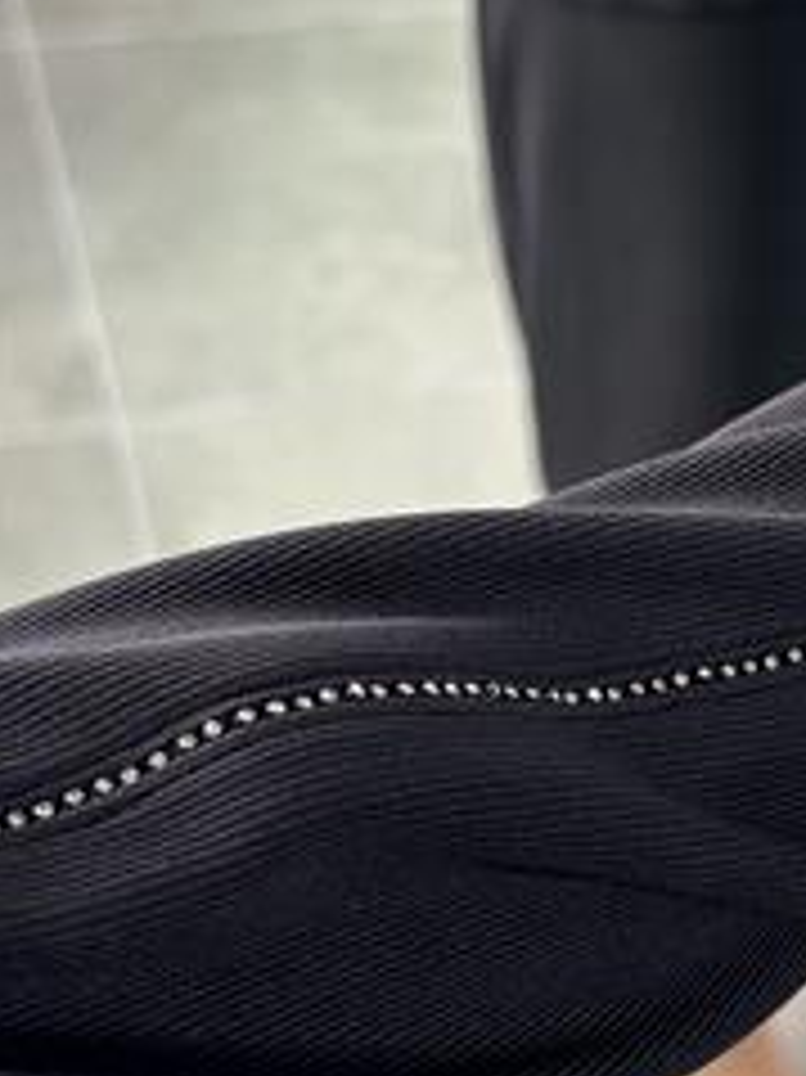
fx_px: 2579
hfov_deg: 17.6
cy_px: 524
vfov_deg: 23.6
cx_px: 680
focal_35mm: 83
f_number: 1.78
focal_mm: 6.86
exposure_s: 1/100
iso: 125
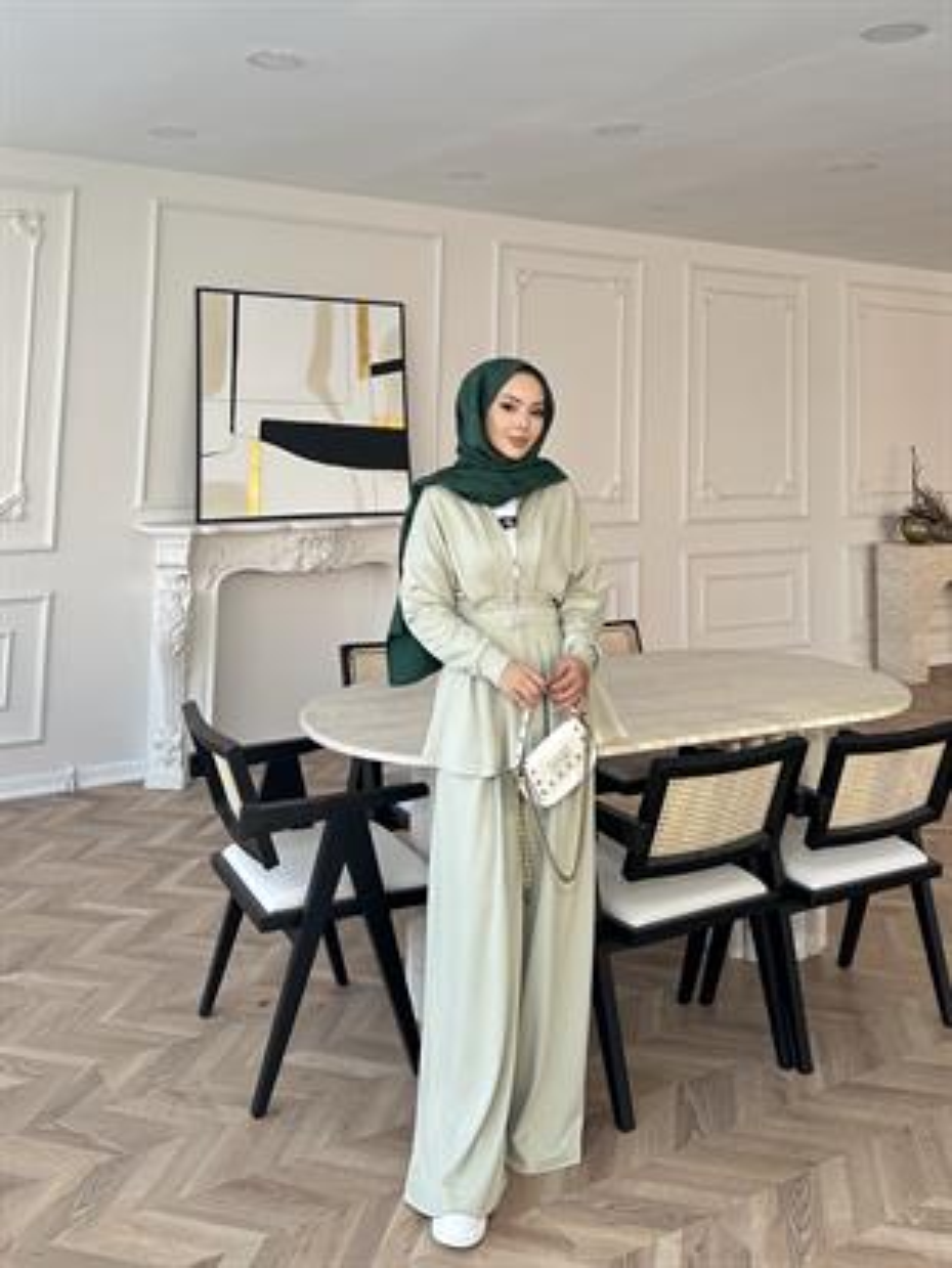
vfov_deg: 71.6
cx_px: 476
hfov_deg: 56.8
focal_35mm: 24
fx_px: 880
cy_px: 634
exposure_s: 1/121
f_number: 1.78
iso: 125
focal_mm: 6.86
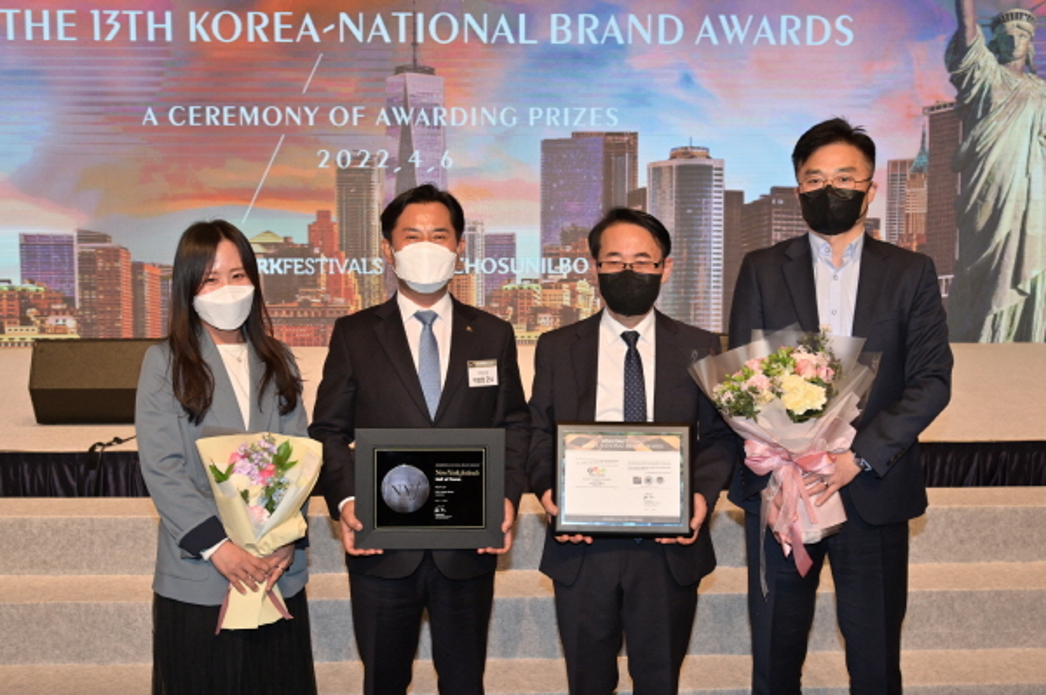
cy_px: 348
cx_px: 523
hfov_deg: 44.5
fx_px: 1277
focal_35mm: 44
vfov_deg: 30.5
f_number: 6.3
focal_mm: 44
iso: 1000
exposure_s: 1/160
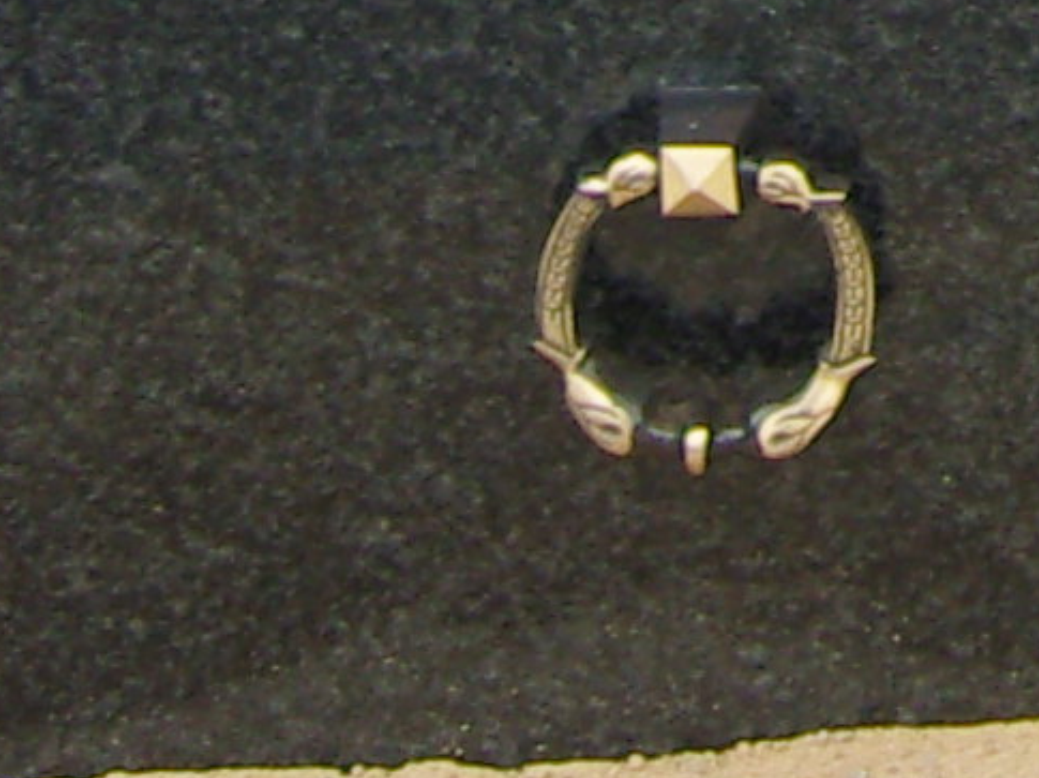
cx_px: 1958
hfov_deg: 8.3
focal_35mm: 229
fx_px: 6868
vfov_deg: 5.9
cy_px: -1817
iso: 100
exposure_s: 1/250
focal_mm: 7.3
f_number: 2.8
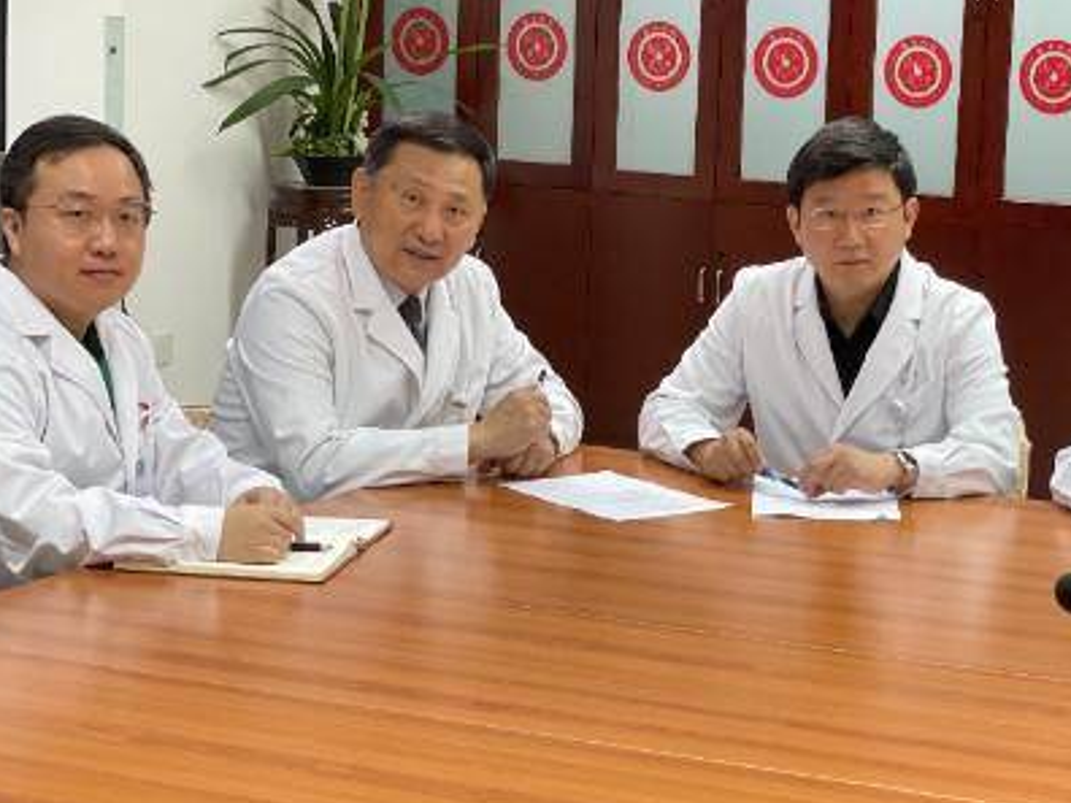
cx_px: 692
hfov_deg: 20.2
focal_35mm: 97
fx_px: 3001
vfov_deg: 15.2
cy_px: 341
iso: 250
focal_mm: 7.5
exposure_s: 1/33
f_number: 2.2
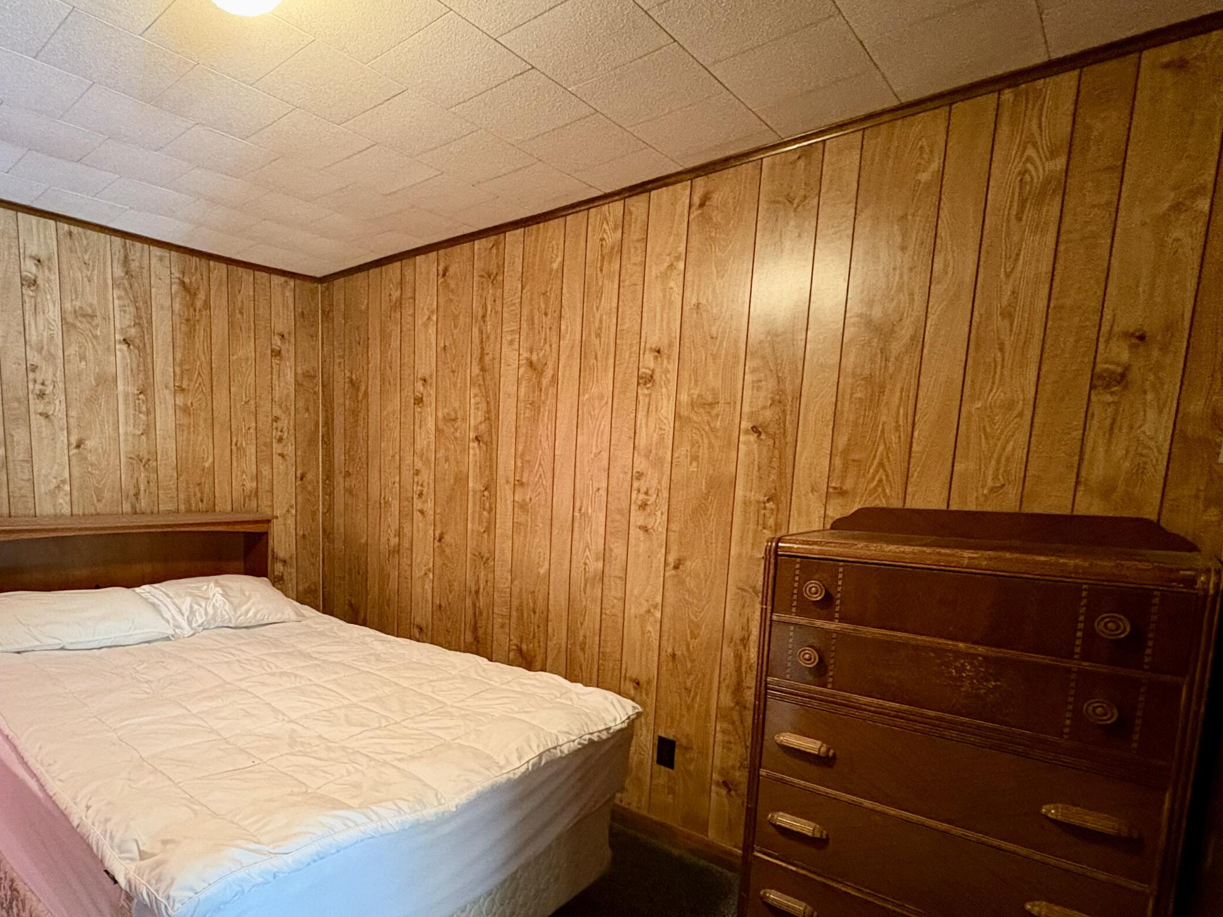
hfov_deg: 79.1
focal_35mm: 20
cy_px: 564
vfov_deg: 65.2
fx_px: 707
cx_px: 410
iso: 640
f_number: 2.2
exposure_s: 1/40
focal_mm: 2.22
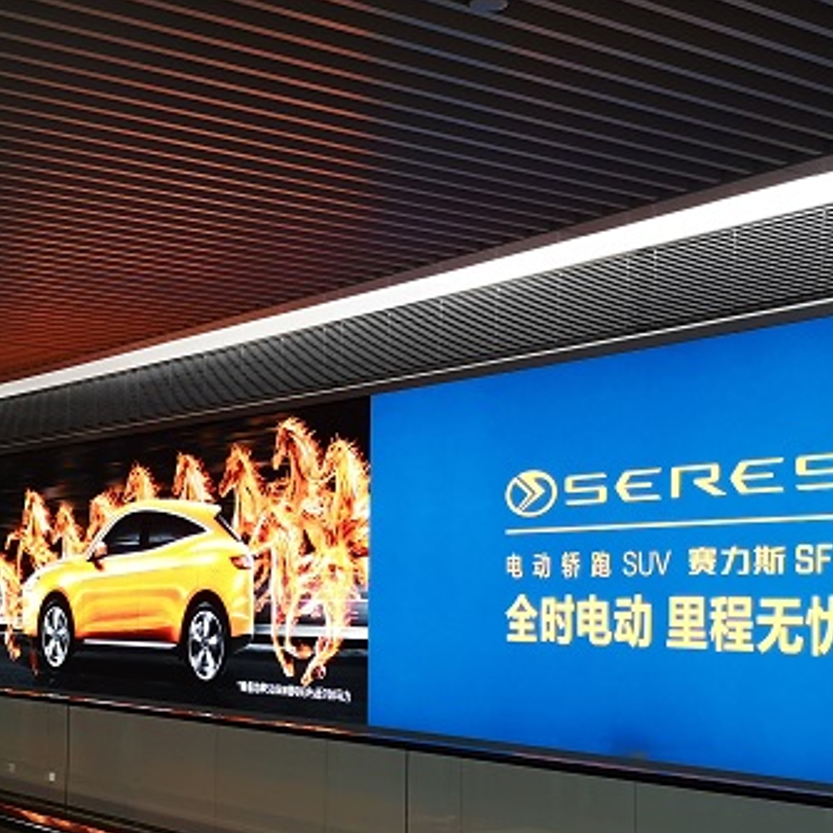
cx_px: 463
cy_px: 567
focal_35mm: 57
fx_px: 1552
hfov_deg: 30.0
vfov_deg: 29.8
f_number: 1.8
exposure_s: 1/50
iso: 100
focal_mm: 3.95
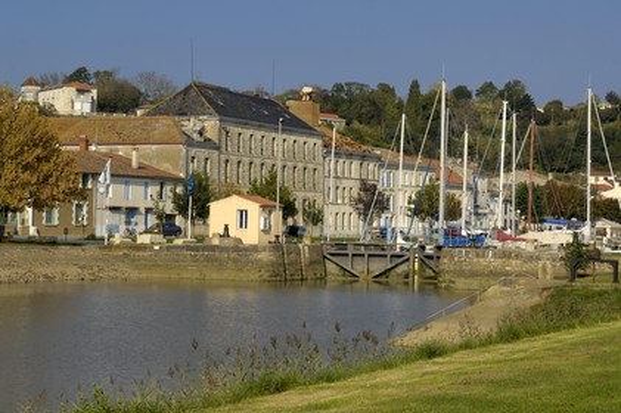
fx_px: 1551
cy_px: 206
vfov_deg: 15.2
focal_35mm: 90
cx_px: 310
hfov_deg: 22.6
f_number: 11
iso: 100
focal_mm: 60
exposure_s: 1/160
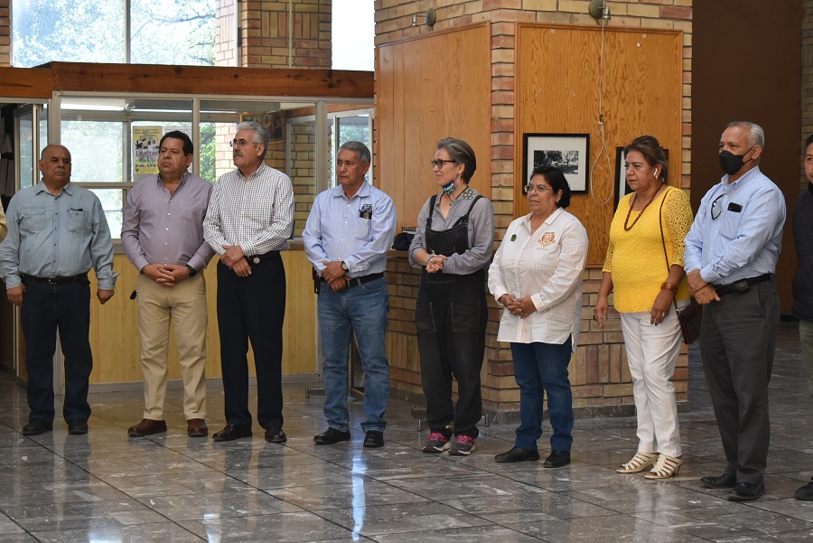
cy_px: 272
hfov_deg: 28.1
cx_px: 406
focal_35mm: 72
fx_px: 1627
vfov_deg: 18.9
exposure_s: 1/60
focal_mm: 48
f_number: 6.3
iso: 400
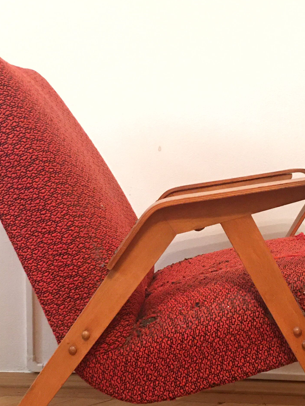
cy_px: 253
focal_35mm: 62
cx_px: 165
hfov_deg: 23.6
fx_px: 729
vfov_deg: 31.1
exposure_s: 1/17
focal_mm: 4.15
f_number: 2.2
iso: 100
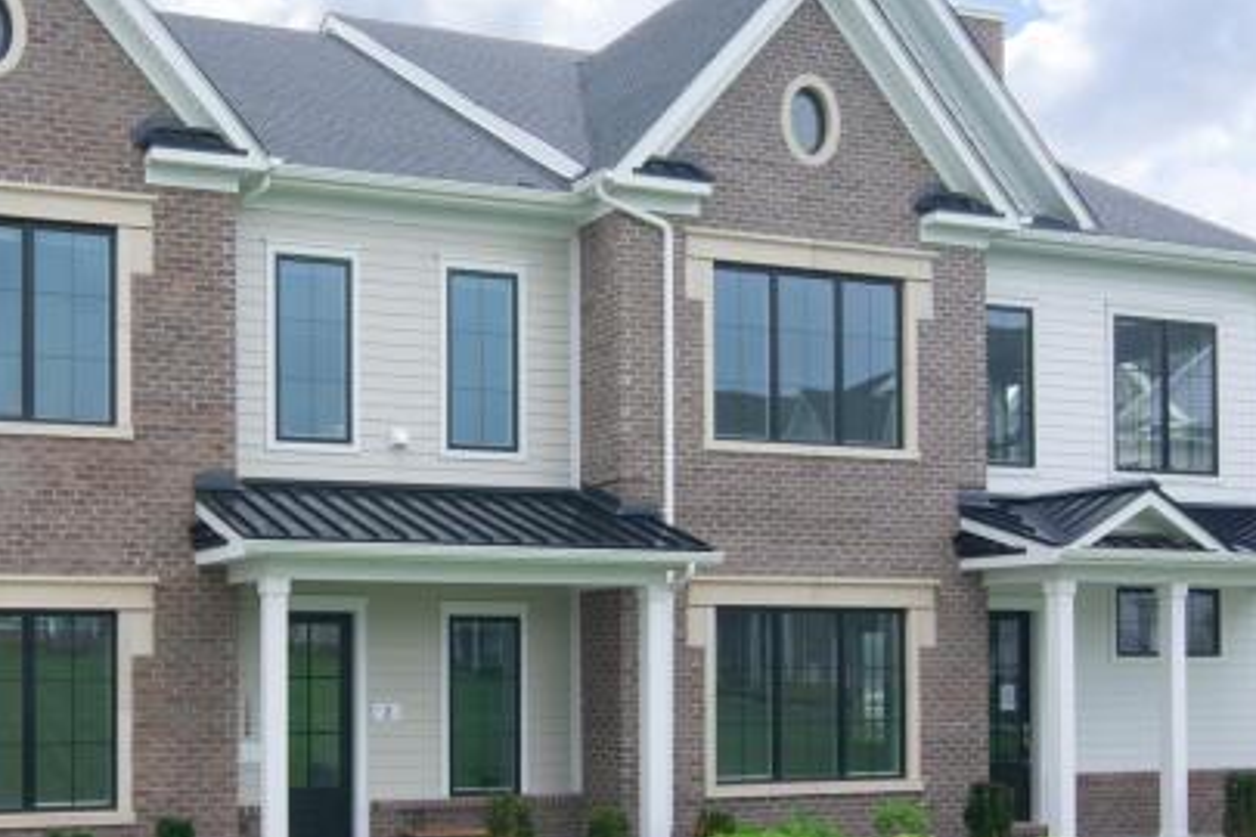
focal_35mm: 48
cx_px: 369
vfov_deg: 28.0
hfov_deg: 40.3
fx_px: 1675
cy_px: 490
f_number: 13
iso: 640
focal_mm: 18
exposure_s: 1/250
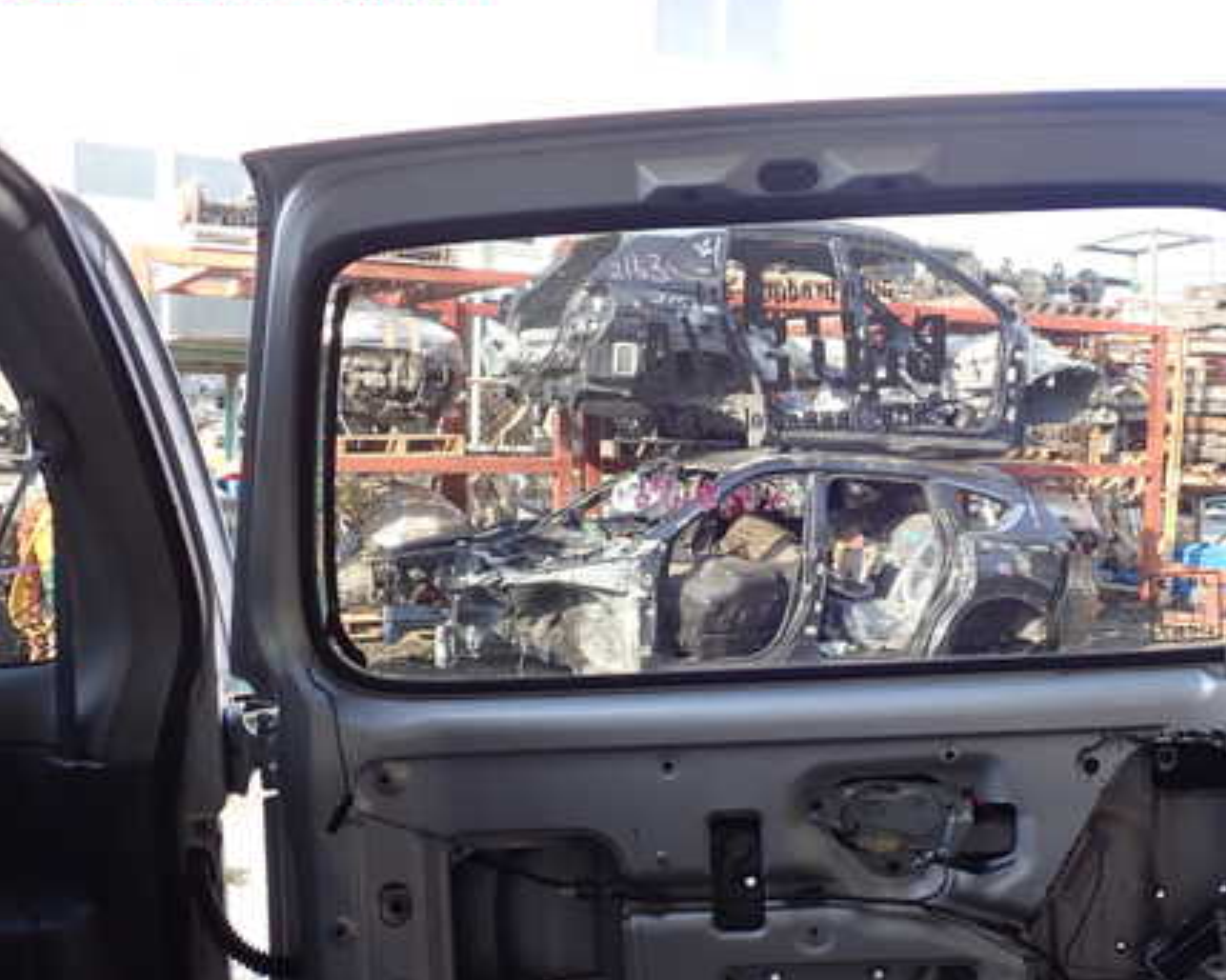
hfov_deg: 44.2
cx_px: 806
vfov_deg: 36.4
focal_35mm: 41
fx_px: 1487
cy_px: 580
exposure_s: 1/80
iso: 100
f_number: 3.2
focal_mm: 5.4
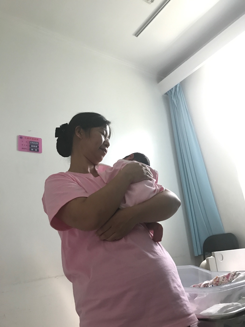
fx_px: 264
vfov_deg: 63.4
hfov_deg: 49.7
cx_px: 122
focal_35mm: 28
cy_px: 164
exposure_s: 1/17
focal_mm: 3.99
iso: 100
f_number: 1.8
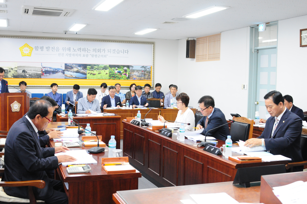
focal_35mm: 42
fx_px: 358
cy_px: 102
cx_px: 154
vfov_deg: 31.8
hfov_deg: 46.4
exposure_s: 1/60
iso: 1600
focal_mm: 28
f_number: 4
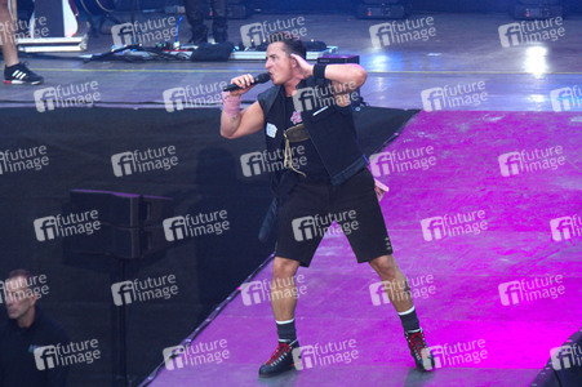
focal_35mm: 400
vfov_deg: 3.4
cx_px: 291
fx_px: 6462
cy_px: 194
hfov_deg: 5.2
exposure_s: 1/320
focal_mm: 400
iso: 1600
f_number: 5.6
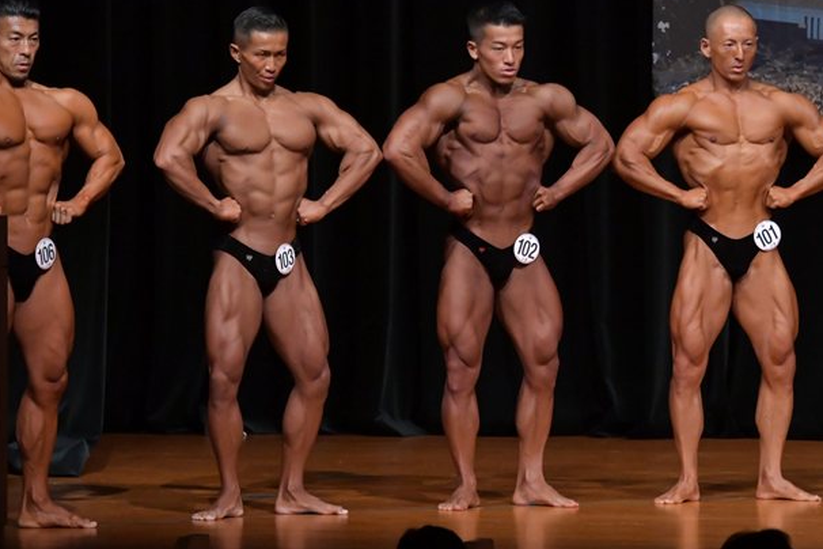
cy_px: 249
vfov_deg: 4.2
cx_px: 409
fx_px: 7452
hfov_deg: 6.3
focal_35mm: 326
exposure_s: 1/400
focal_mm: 170
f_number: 5.6
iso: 5000
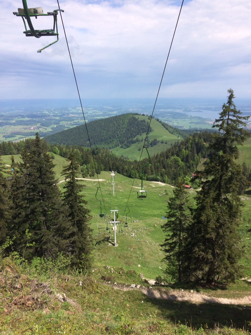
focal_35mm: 29
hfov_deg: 48.2
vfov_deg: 61.7
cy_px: 168
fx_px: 280
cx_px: 126
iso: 32
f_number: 2.2
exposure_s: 1/1953
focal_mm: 4.15
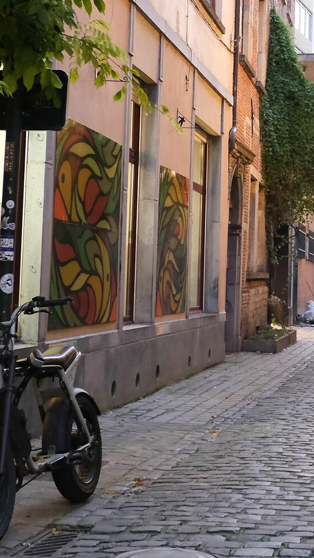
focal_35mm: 69
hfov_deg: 17.1
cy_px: 187
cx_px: 306
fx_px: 1022
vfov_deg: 30.4
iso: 3200
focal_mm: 18
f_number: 3.2
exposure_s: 1/125
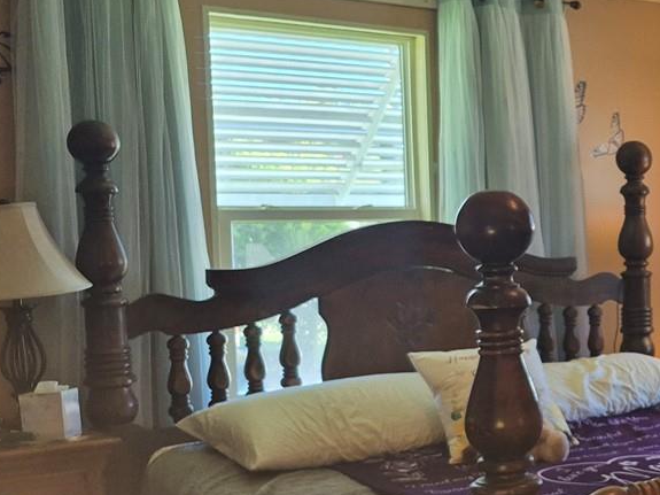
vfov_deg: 22.9
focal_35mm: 64
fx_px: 1220
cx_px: 828
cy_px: 299
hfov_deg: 26.3
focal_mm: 5.4
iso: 320
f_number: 1.8
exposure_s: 1/120
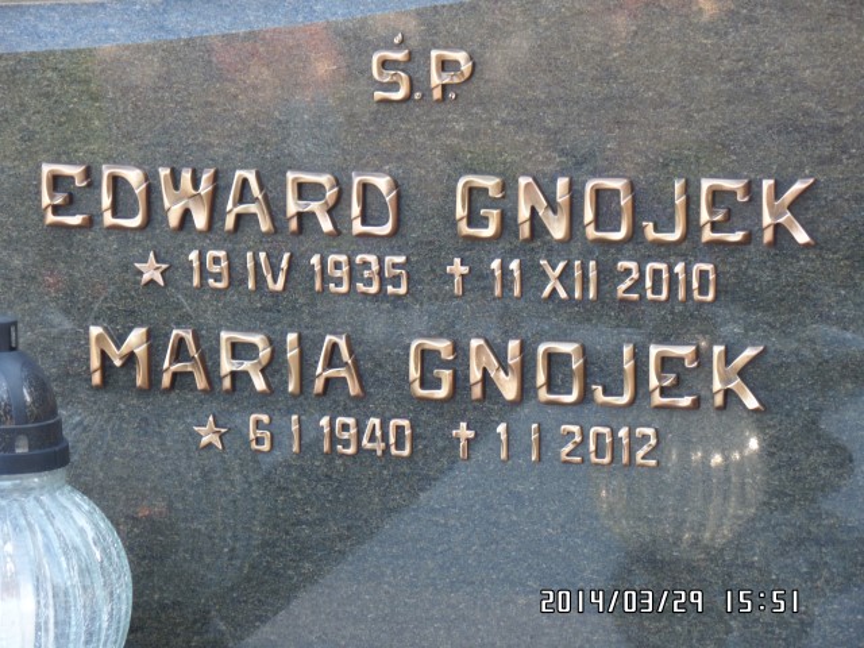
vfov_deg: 10.5
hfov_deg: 14.0
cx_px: 432
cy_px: 324
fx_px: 3519
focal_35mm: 141
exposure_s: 1/60
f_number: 4.2
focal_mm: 25.2
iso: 160
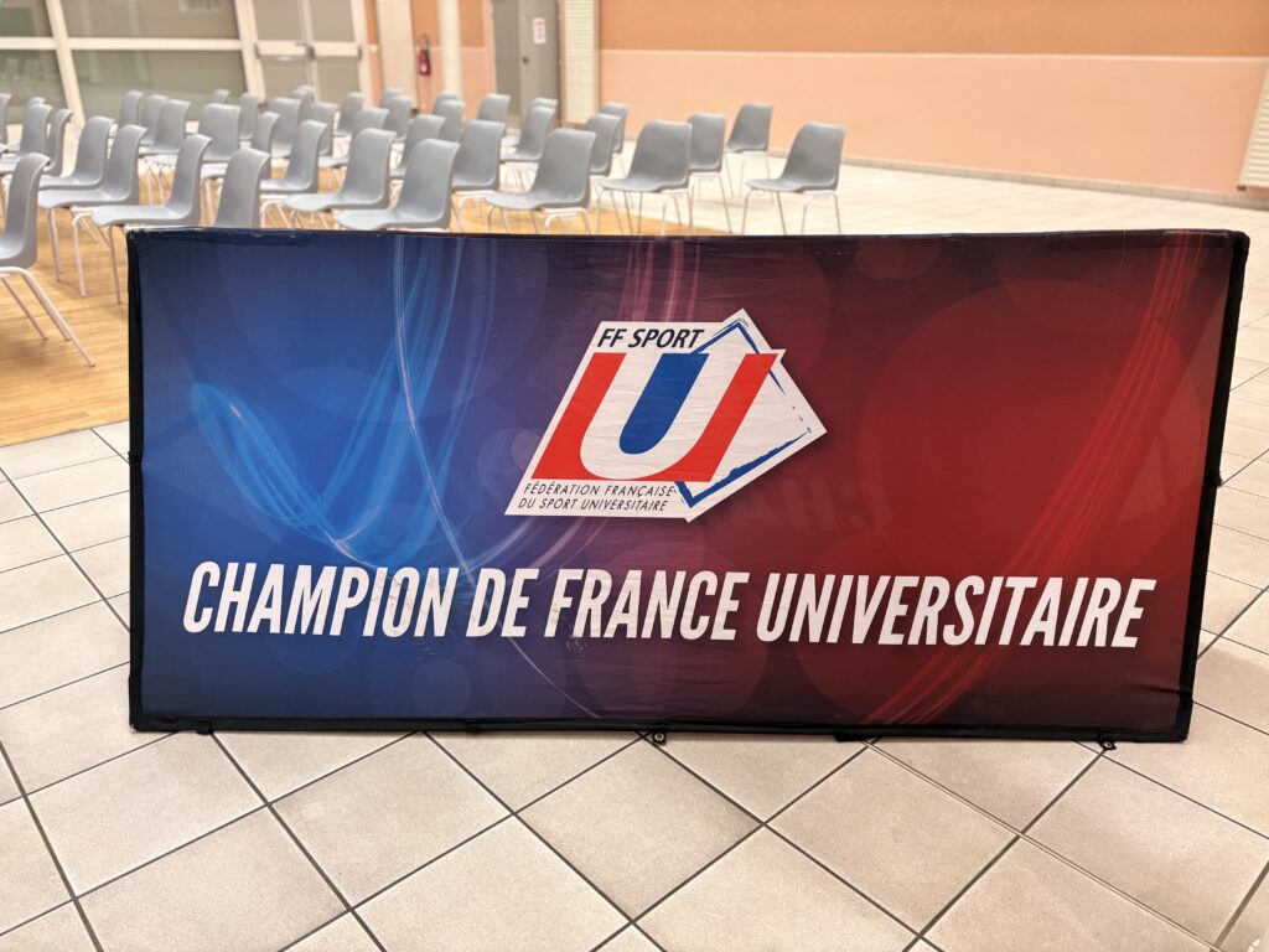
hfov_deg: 67.3
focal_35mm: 26
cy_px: 476
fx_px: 953
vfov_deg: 53.1
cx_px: 634
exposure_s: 1/50
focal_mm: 5.96
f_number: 1.6
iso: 160
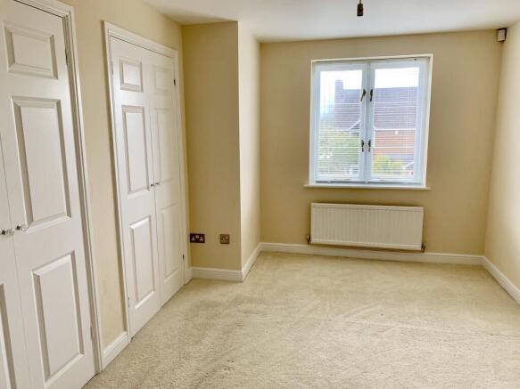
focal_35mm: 26
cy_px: 194
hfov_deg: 67.3
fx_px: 390
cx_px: 260
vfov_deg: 53.0
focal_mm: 4.25
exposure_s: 1/126
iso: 25
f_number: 1.8
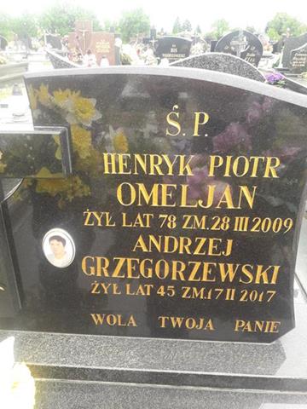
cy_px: 204
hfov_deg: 49.7
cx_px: 154
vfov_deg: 63.4
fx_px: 331
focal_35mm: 28
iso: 40
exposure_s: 1/212
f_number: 1.9
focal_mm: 3.7
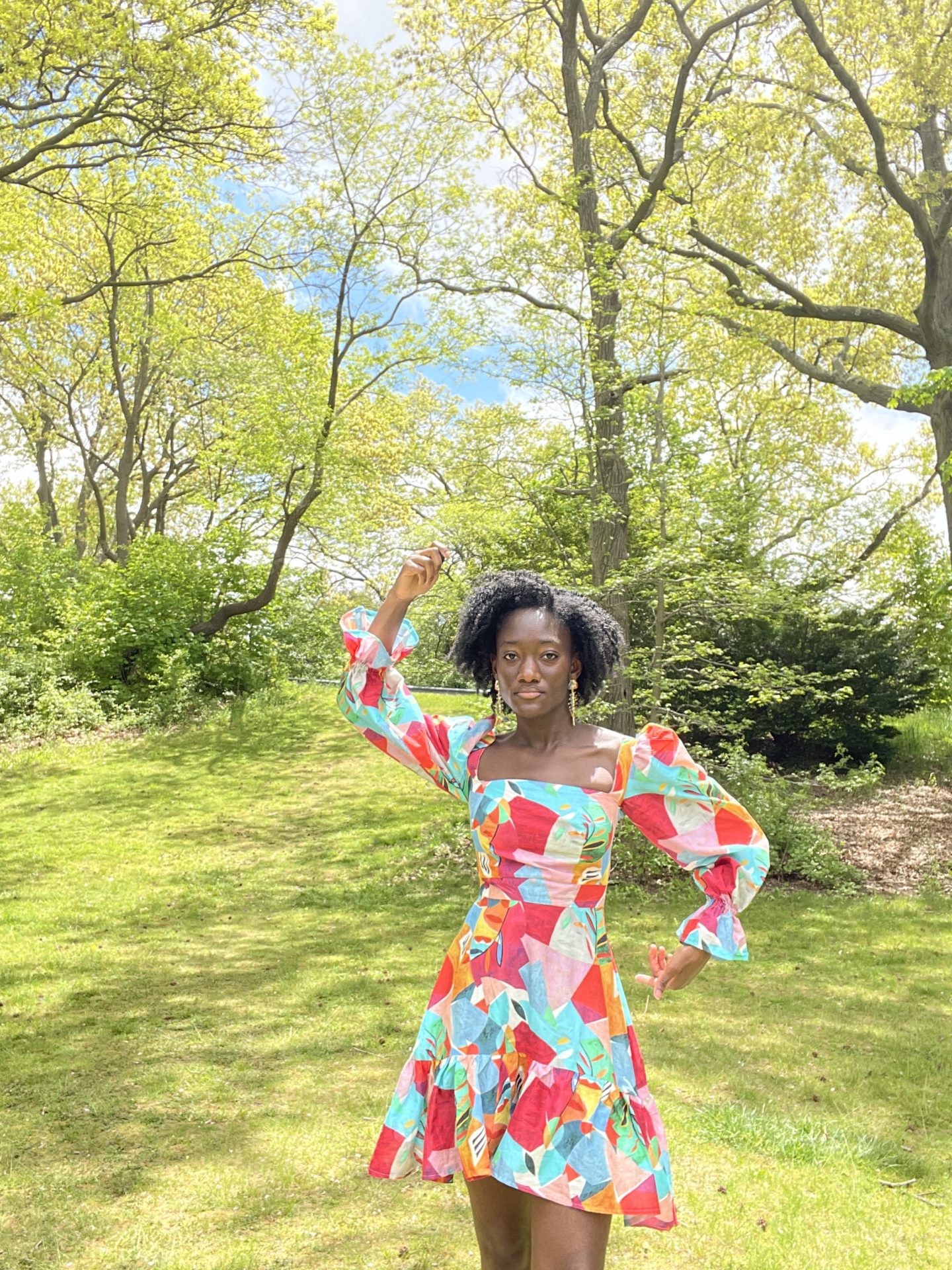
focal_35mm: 30
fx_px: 1100
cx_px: 476
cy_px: 635
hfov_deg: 46.8
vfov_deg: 60.0
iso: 25
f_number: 2.2
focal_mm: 2.71
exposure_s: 1/450
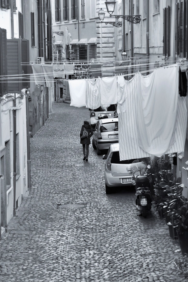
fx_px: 901
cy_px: 134
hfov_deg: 11.9
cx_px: 89
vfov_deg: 17.8
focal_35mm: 115
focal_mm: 70
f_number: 5.3
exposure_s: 1/125
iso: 720
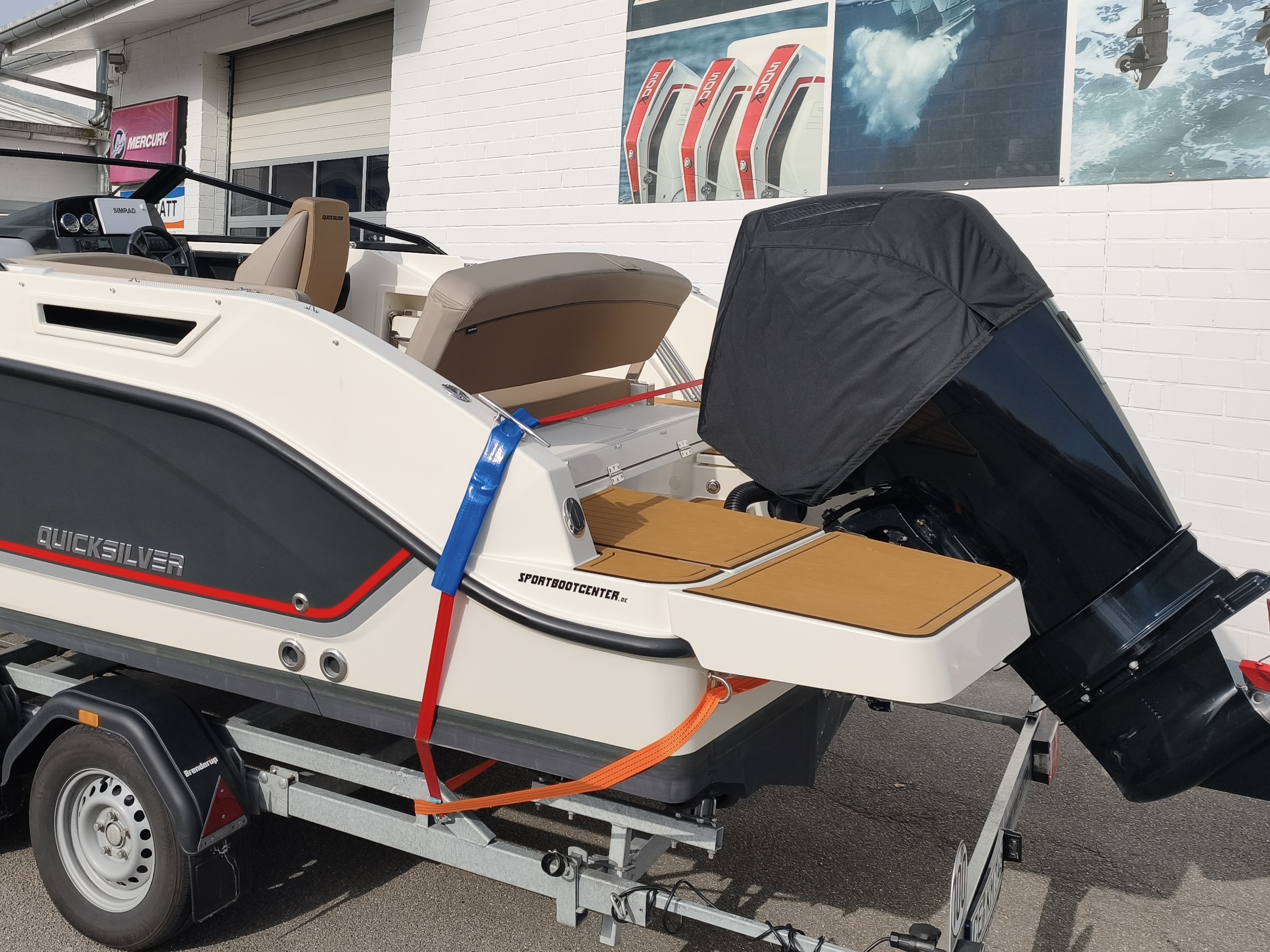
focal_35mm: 35
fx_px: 1284
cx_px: 470
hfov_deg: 52.0
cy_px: 303
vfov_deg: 40.1
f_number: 1.62
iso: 50
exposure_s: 1/5580
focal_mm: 6.45
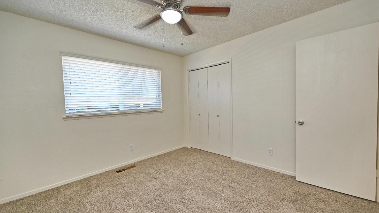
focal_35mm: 15
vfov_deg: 70.5
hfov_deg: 103.0
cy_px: 107
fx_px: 151
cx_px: 189
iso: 450
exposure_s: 1/60
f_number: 4
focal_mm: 14
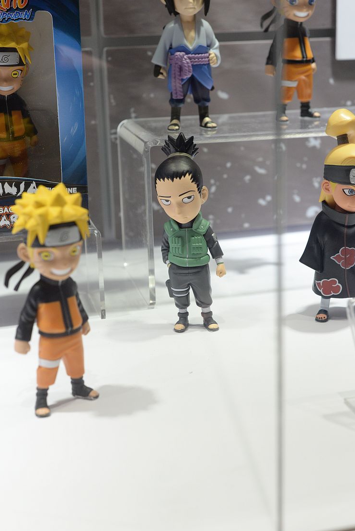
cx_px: 188
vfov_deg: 36.8
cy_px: 264
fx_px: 797
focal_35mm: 54
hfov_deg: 25.1
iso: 2000
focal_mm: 50
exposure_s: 1/160
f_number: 6.3
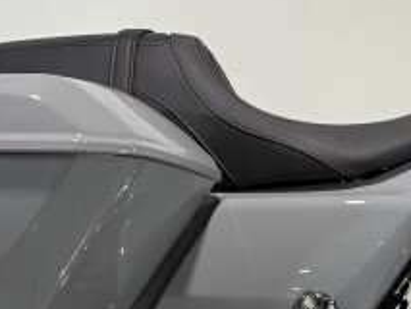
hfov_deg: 14.7
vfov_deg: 11.4
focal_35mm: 130
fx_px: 1544
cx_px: 468
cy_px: 139
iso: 40
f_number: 1.6
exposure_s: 1/120
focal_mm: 5.96
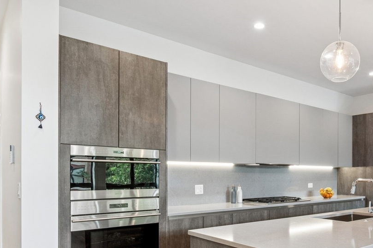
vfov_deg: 41.4
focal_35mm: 31
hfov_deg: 58.6
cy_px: 175
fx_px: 321
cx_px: 256
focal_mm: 15.5
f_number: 9.5
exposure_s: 1/8
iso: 200
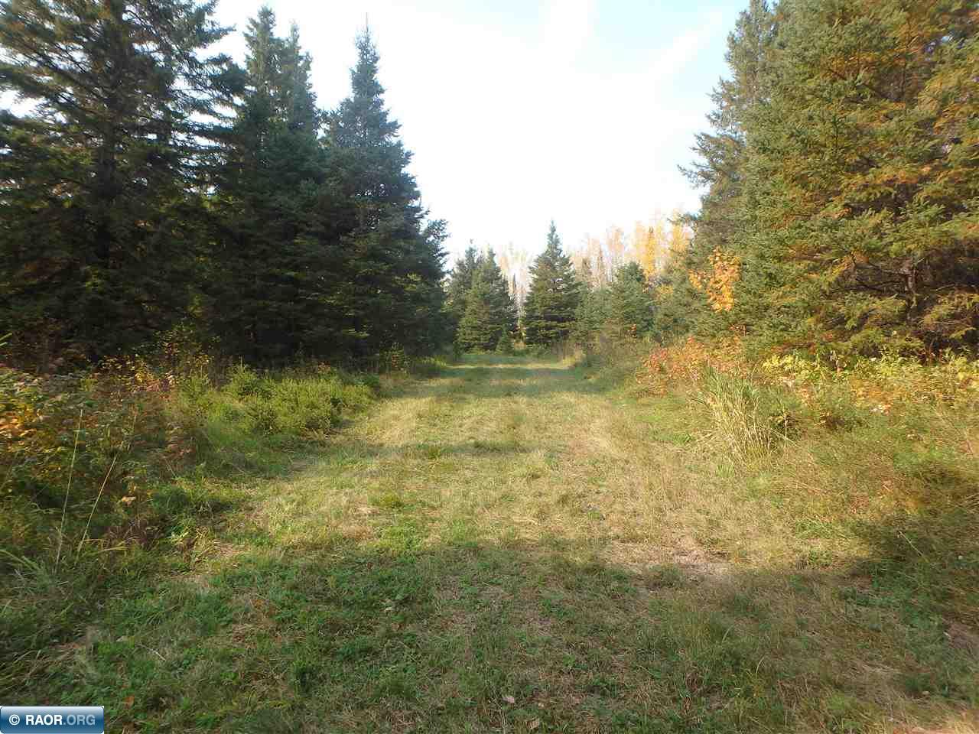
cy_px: 367
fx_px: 594
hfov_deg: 79.0
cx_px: 490
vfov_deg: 63.4
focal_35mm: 21
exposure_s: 1/320
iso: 125
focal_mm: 3.7
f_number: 3.5
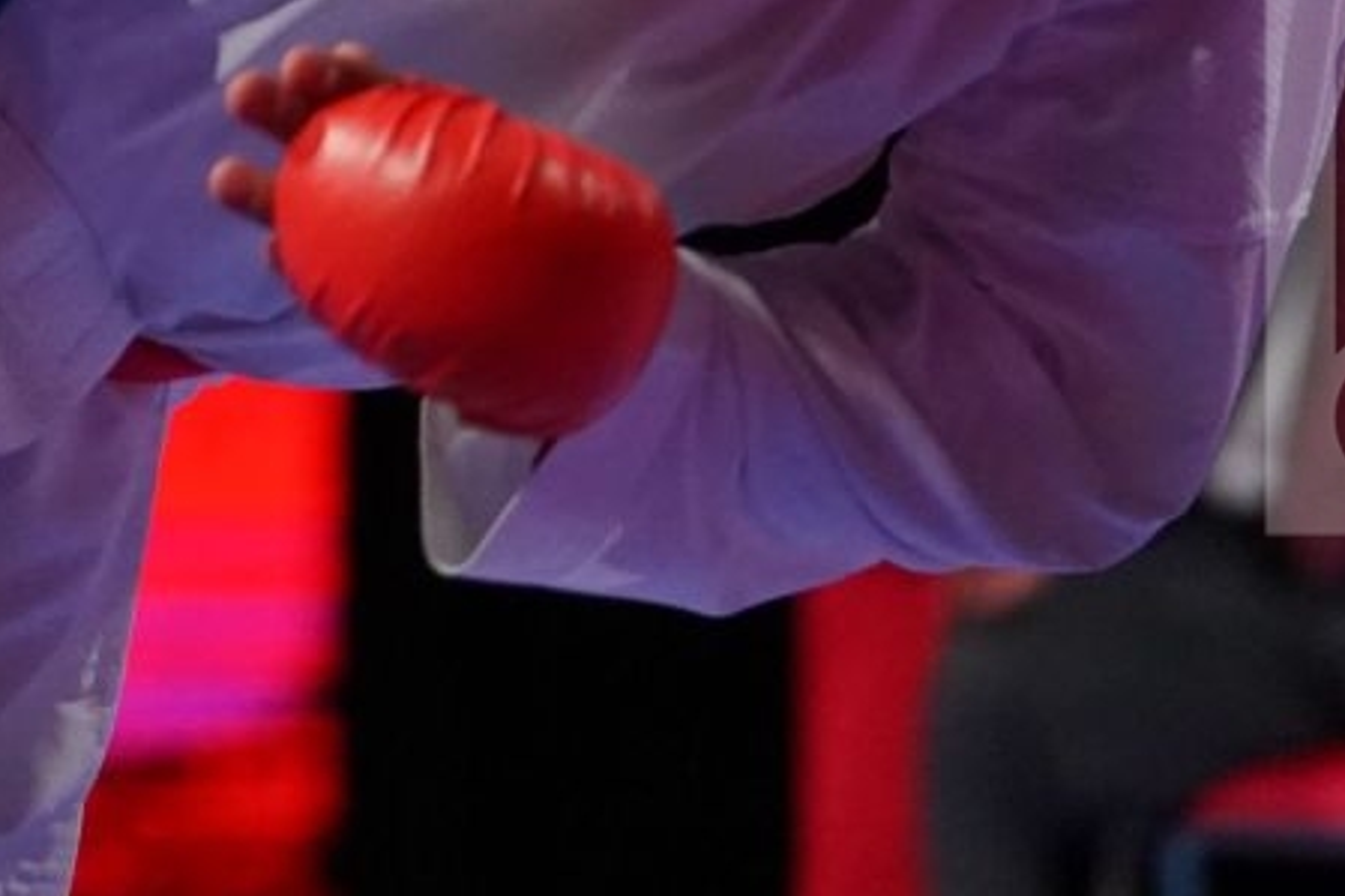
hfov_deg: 3.2
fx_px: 23677
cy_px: -803
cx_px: -485
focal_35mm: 634
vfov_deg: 2.2
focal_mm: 158
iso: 4000
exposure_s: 1/1000
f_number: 2.8
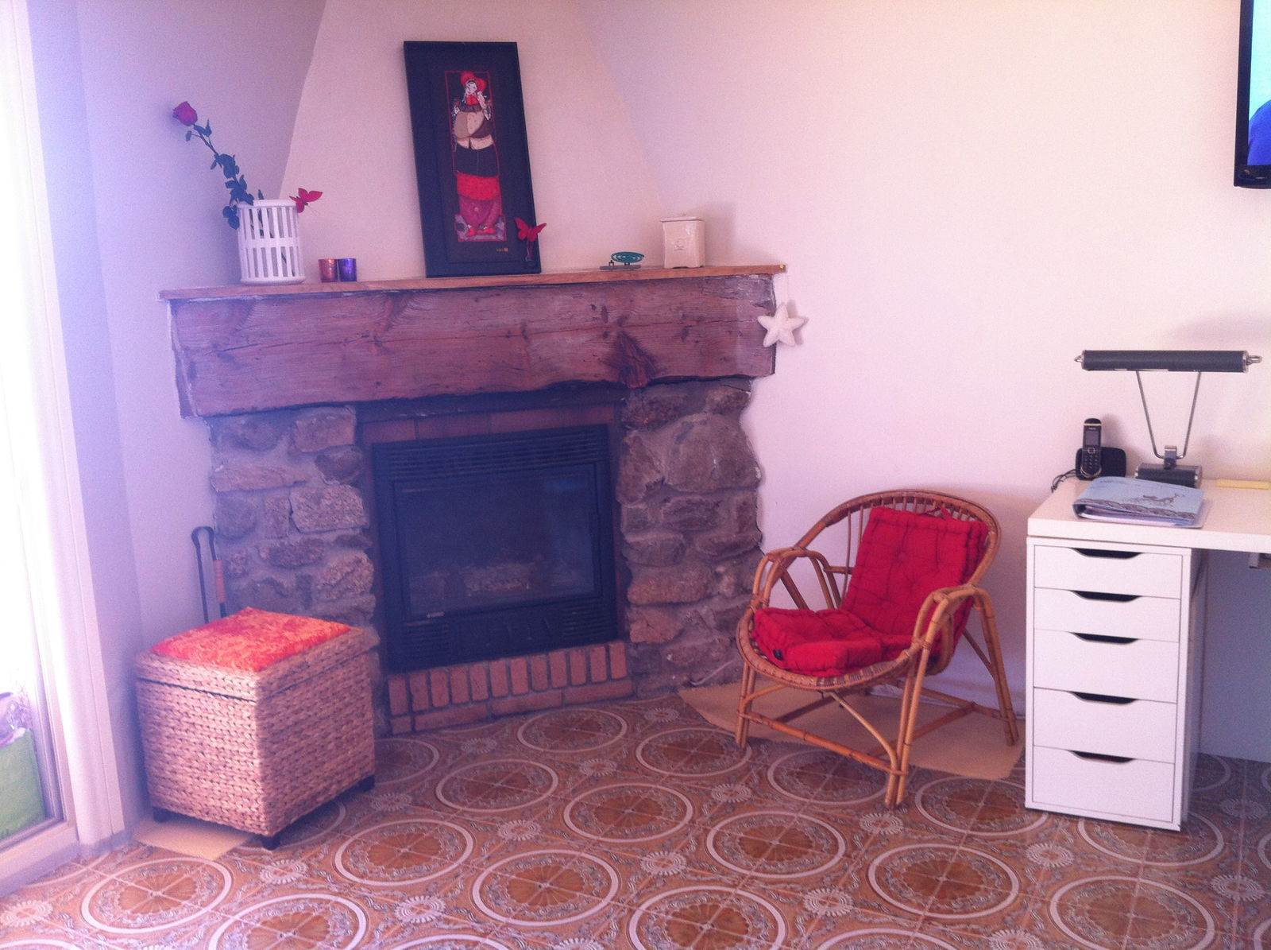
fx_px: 1283
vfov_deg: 40.6
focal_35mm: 35
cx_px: 636
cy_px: 475
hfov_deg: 52.7
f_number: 2.8
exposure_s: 1/20
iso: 80
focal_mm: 3.85
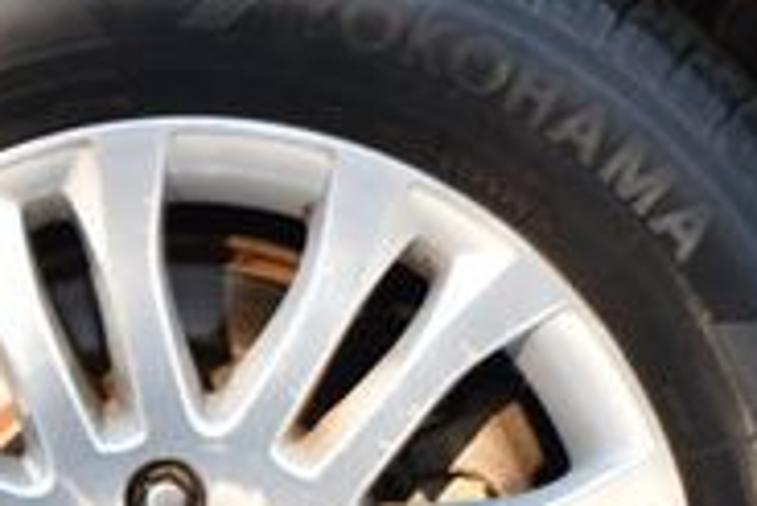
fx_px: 12290
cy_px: 584
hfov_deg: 3.5
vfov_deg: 2.4
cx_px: 144
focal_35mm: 584
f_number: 4.8
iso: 800
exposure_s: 1/125
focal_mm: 112
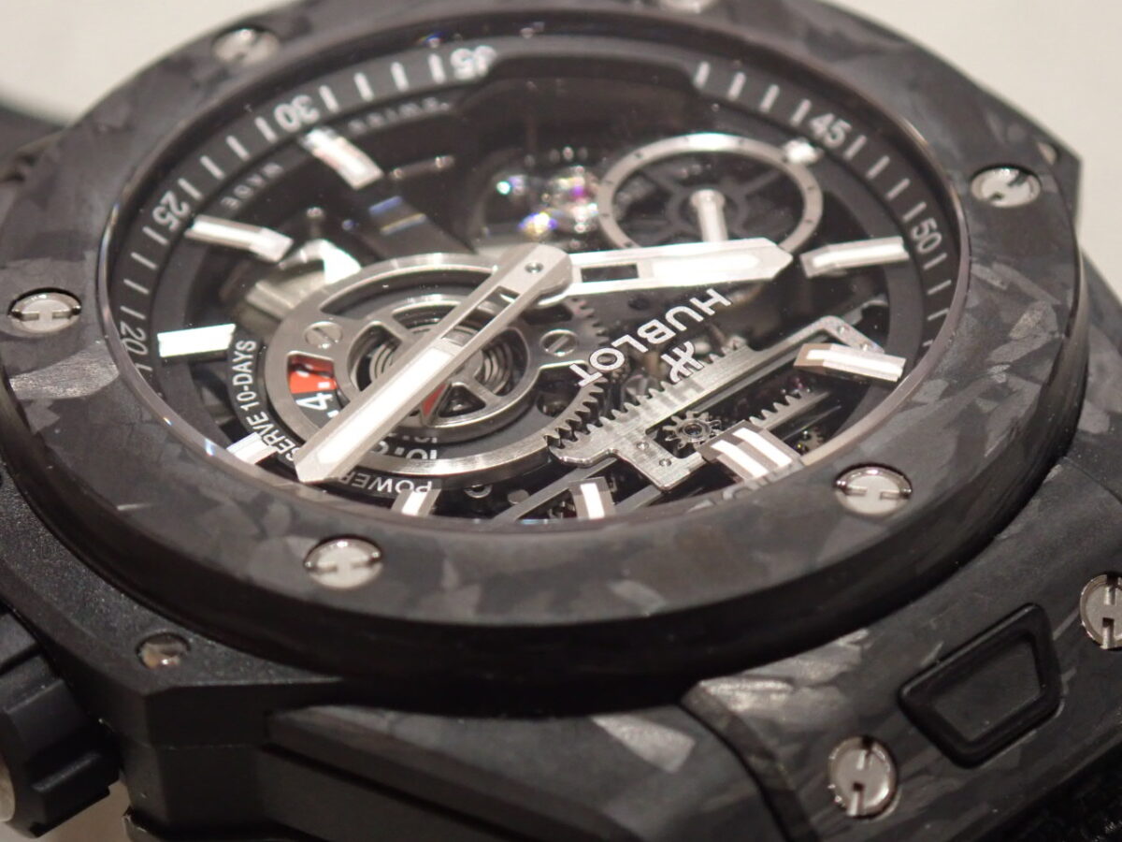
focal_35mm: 100
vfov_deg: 14.8
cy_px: 421
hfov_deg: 19.6
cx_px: 561
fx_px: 3241
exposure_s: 1/60
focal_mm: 18
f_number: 4.9
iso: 640
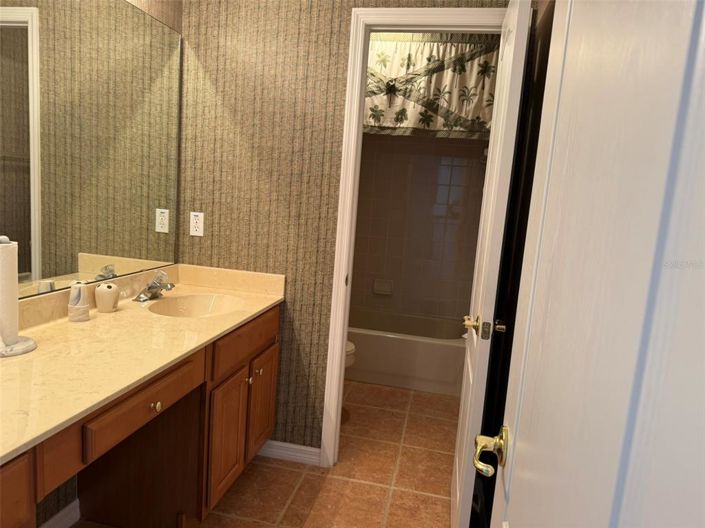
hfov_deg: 71.6
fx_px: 489
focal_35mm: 24
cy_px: 264
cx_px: 352
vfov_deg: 56.8
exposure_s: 1/60
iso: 160
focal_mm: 6.76
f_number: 1.78
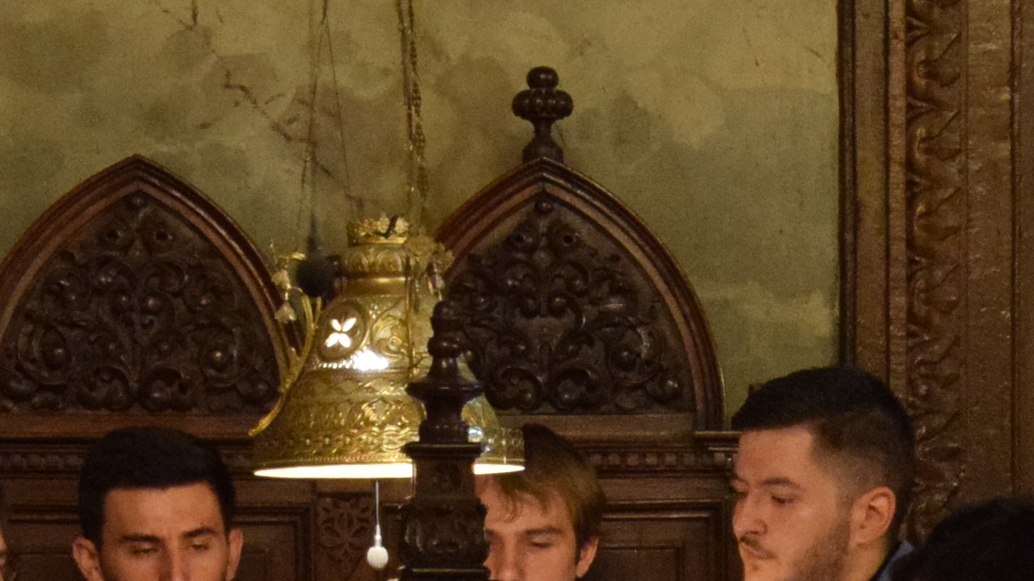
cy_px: 1033
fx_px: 7237
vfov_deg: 4.6
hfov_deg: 8.2
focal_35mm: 264
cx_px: 761
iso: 2000
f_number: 4.5
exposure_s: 1/30
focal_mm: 40
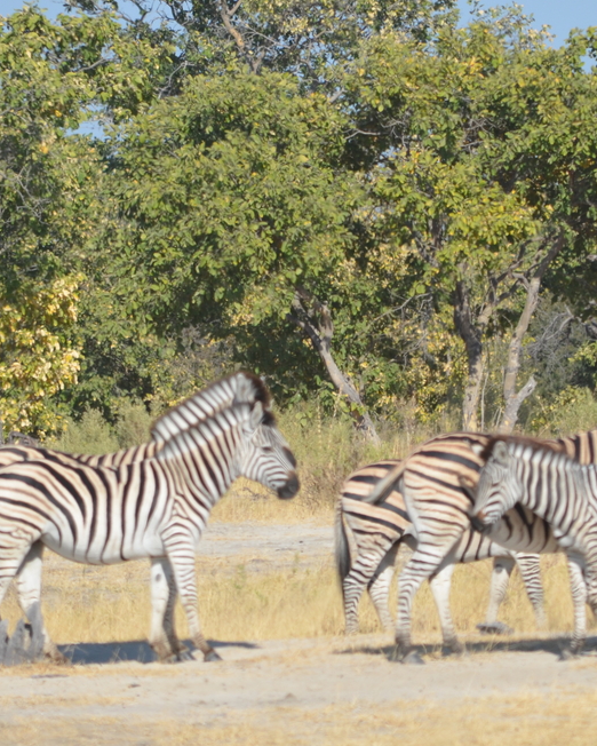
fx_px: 18257
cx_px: 387
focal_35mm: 827
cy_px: 382
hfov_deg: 1.9
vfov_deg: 2.3
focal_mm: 300
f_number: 7.1
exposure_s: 1/800
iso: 200
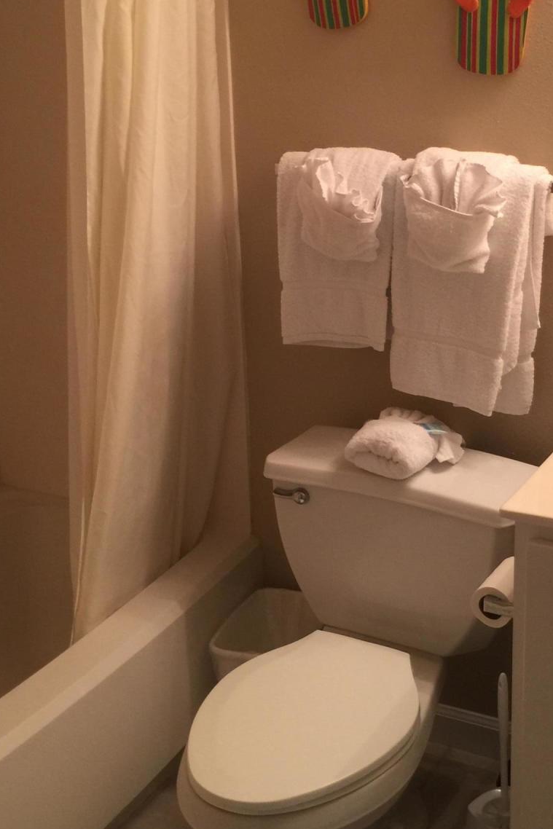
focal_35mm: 53
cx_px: 401
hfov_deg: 25.3
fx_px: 1221
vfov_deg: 37.4
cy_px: 344
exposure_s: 1/15
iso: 40
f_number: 2.2
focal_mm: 4.15
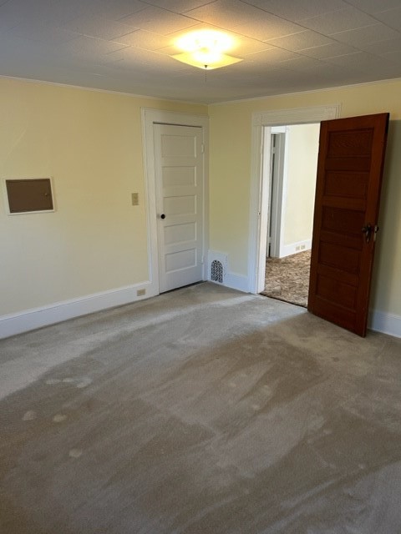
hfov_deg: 53.1
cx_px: 200
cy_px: 267
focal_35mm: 26
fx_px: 402
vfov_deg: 67.3
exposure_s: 1/60
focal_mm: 5.7
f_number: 1.5
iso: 80
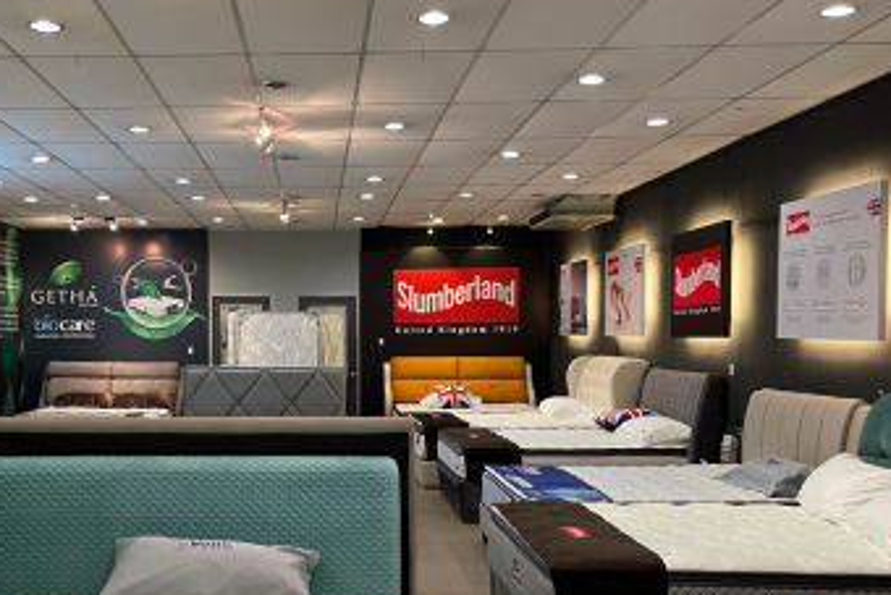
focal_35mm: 40
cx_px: 269
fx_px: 990
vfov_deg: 33.3
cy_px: 368
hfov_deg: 47.3
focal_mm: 5.1
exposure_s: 1/50
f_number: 1.6
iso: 200
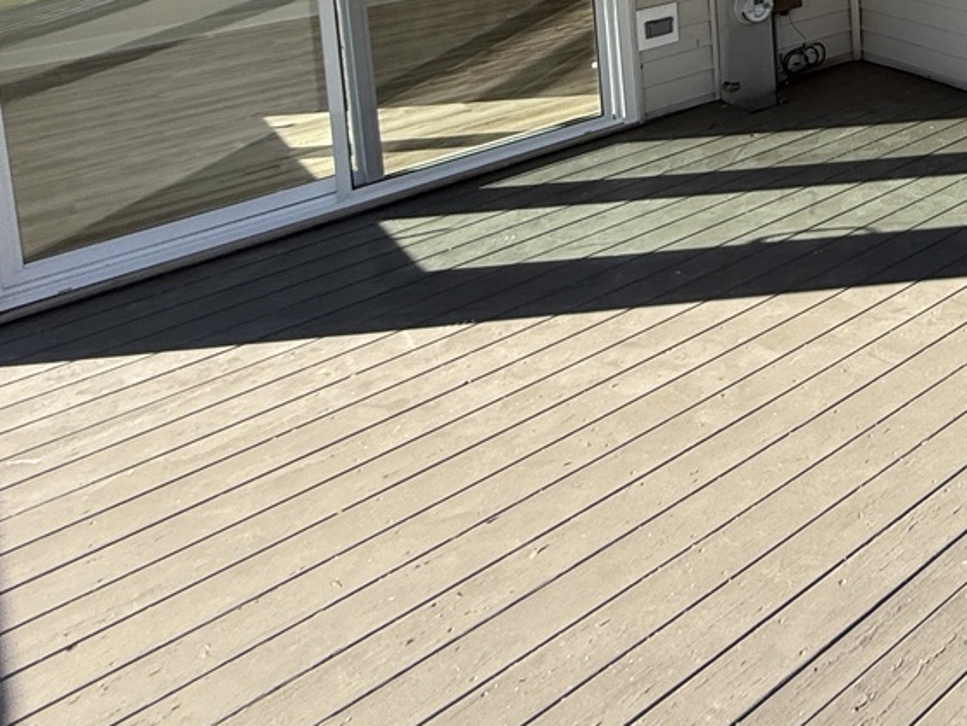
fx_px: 1006
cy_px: -162
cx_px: 1138
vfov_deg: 32.3
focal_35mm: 36
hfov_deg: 38.9
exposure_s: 1/475
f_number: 2.2
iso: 64
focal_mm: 2.22
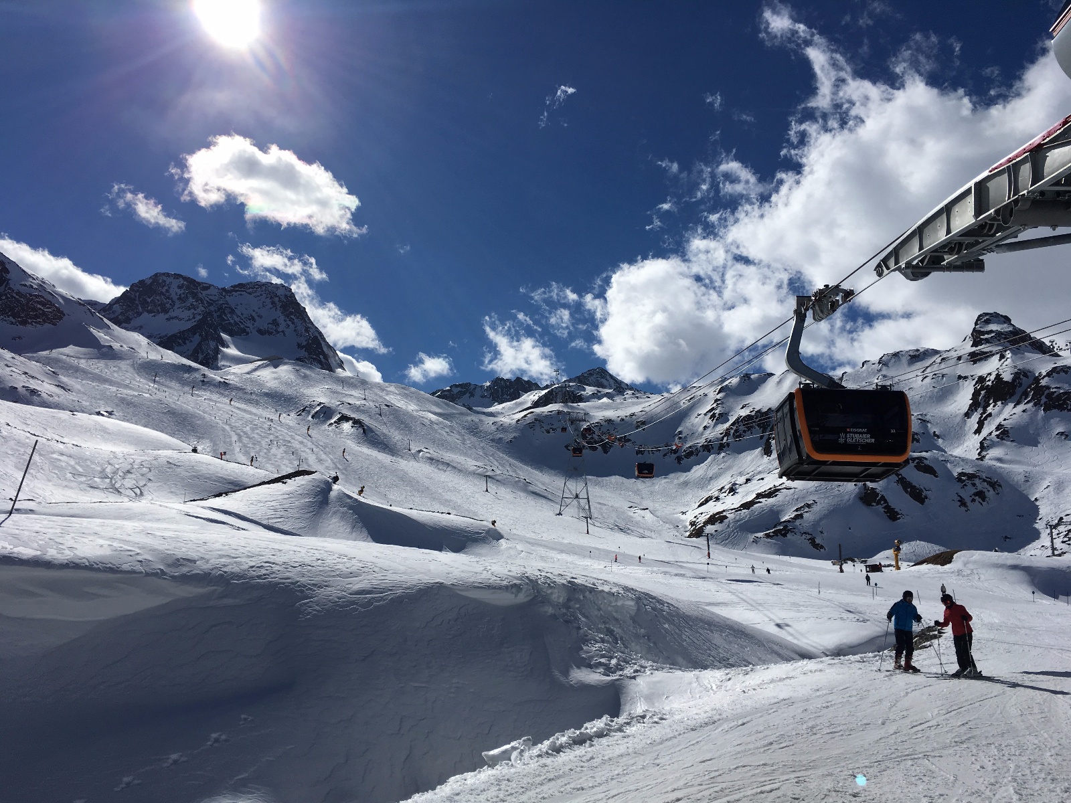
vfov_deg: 48.2
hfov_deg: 61.7
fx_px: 897
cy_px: 402
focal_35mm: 29
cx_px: 536
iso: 25
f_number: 2.2
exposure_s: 1/7692
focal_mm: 4.15
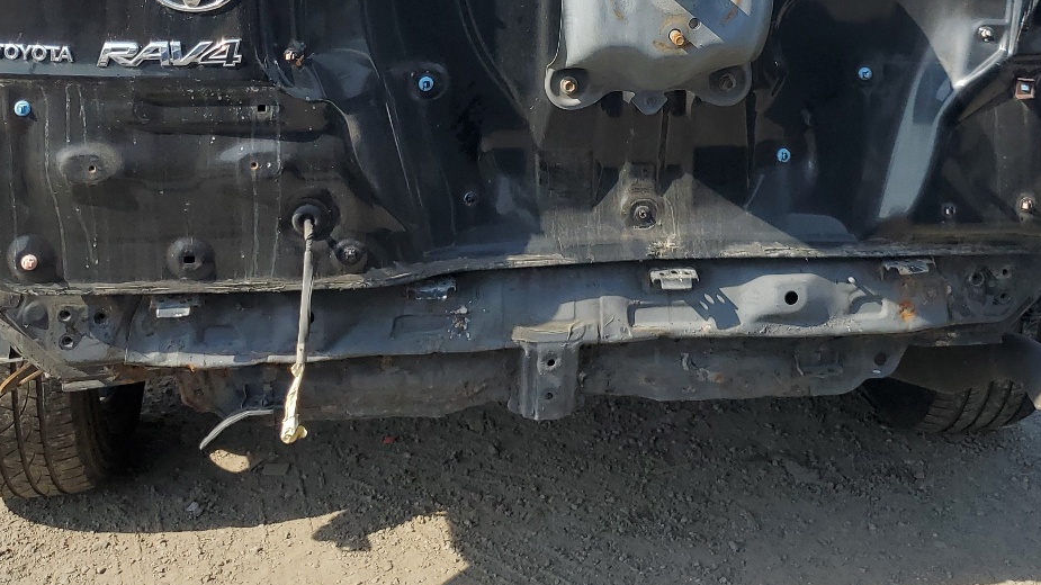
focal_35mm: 49
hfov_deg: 41.9
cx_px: 620
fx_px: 1352
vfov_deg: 22.9
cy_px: -73
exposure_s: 1/2000
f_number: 1.5
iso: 50
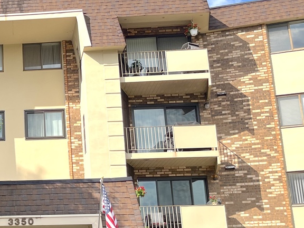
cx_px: -41
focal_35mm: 65
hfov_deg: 27.0
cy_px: 158
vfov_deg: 22.5
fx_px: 571
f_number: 1.6
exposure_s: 1/1517
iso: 50
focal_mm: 5.1
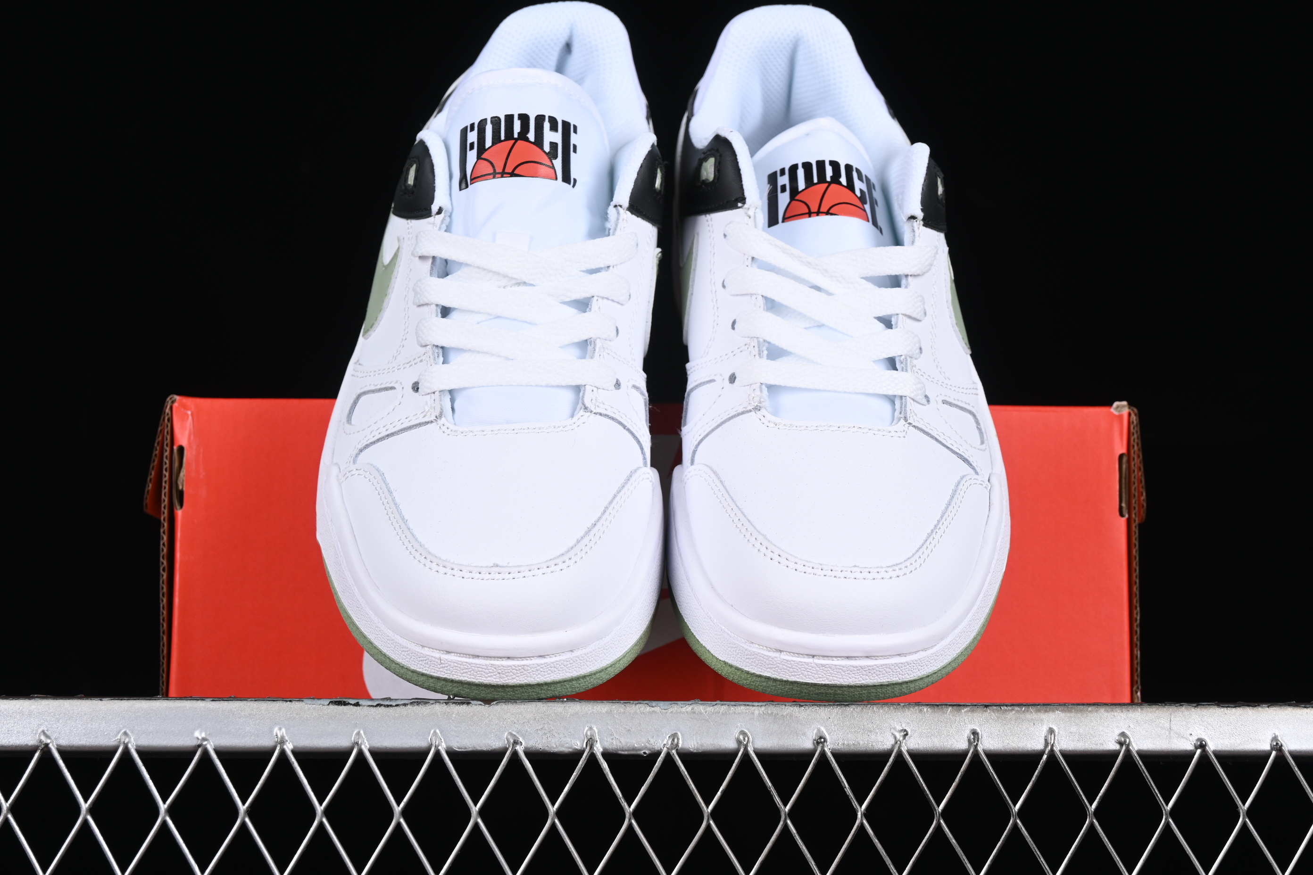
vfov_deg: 18.2
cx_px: 656
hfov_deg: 27.0
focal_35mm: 75
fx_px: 2735
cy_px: 438
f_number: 8
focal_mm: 50
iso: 160
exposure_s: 1/80
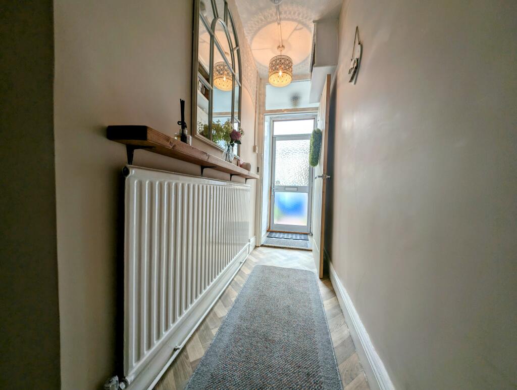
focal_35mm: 12
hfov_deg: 110.5
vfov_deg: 94.6
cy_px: 195
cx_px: 258
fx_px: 179
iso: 55
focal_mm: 2.23
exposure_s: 1/124
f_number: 1.95
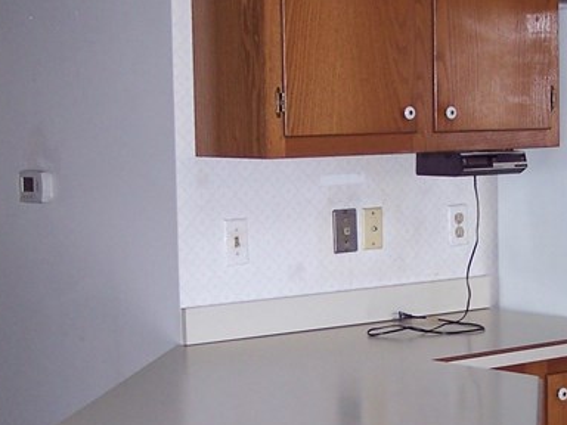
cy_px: 351
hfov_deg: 18.8
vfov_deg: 14.1
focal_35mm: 104
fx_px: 1703
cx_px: 403
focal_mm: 8
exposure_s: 1/60
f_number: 2.8
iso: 140
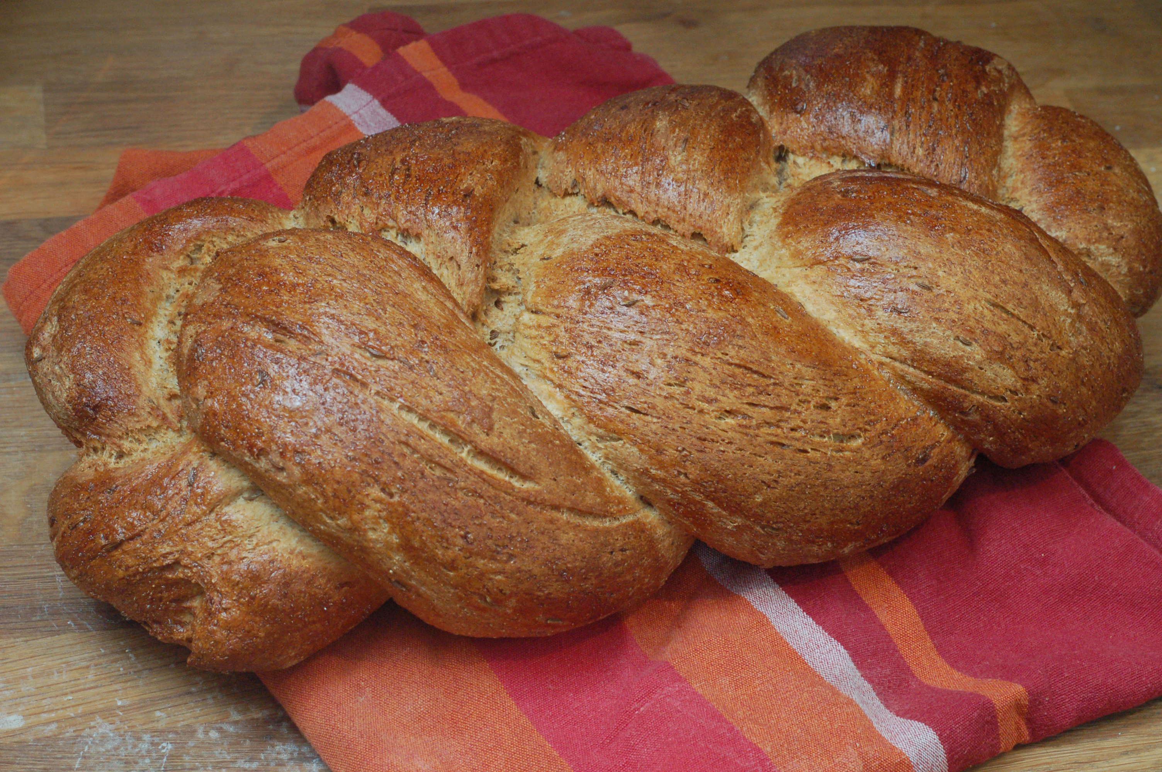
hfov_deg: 27.0
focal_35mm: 75
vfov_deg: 18.1
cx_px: 581
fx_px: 2419
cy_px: 386
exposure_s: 1/60
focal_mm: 50
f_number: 10
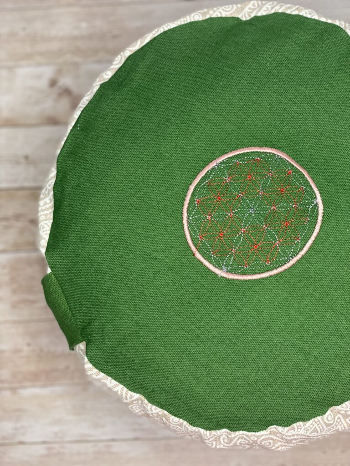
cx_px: 175
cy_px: 233
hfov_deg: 28.0
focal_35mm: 52
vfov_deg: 36.8
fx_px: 701
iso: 250
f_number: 2
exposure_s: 1/40
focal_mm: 6
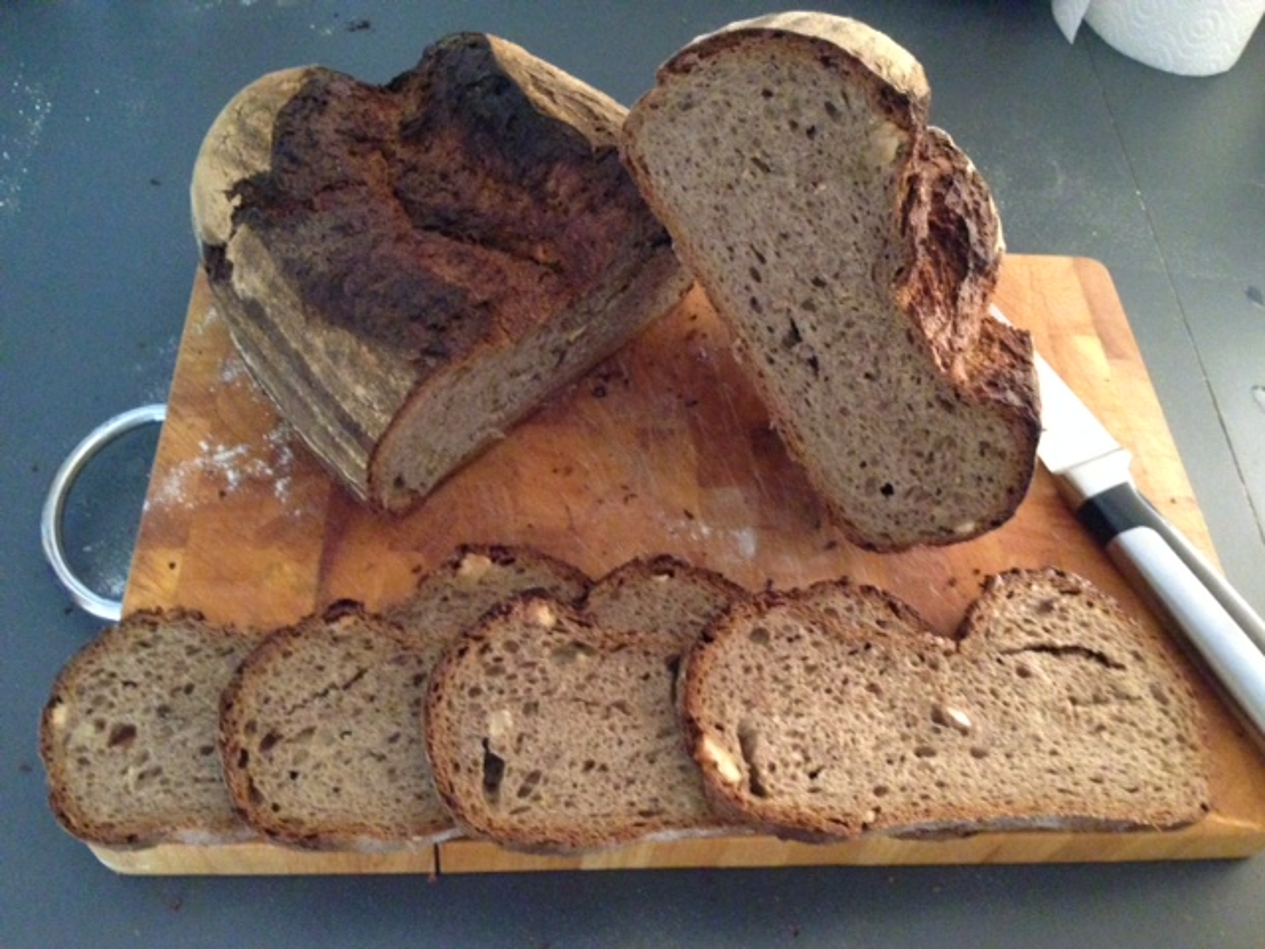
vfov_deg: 42.9
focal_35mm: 33
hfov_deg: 55.4
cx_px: 632
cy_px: 474
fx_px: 1206
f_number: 2.4
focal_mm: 4.12
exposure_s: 1/15
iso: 640
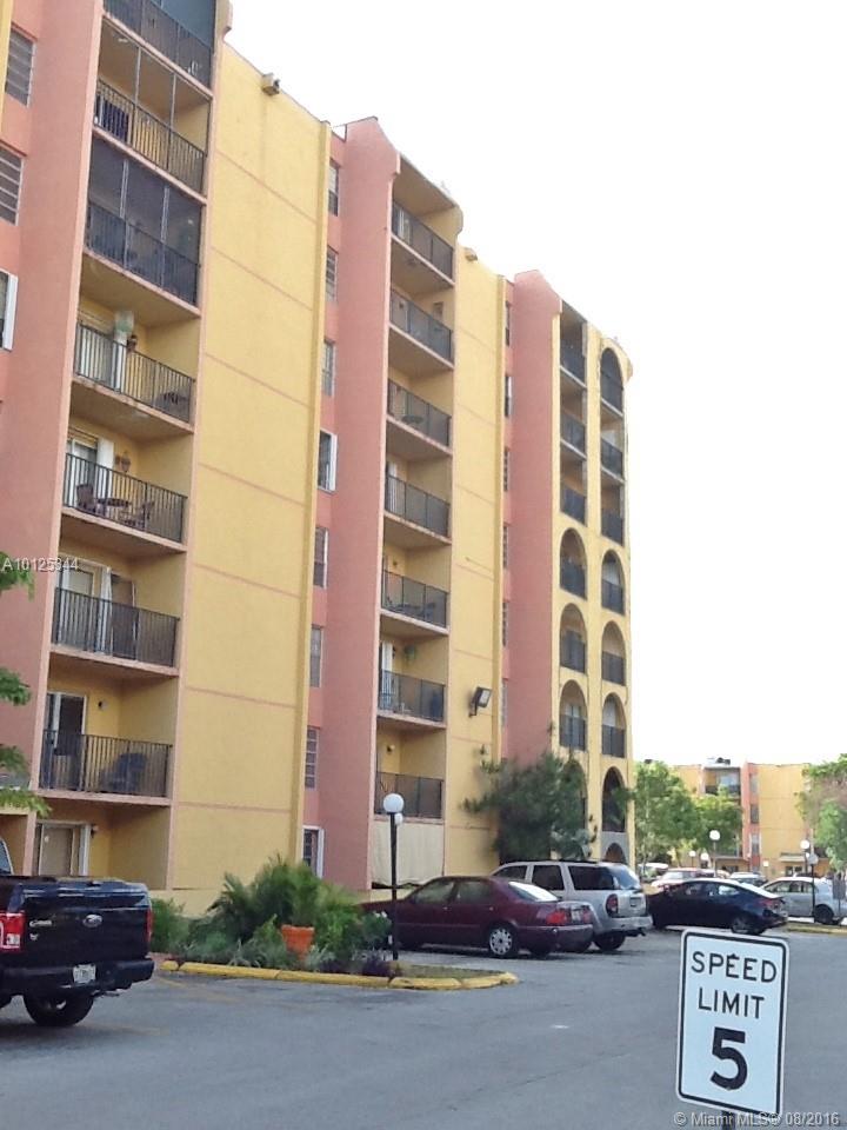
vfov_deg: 42.9
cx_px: 424
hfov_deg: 32.9
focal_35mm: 44
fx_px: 1435
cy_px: 565
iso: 40
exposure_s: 1/334
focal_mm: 2.03
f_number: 2.4
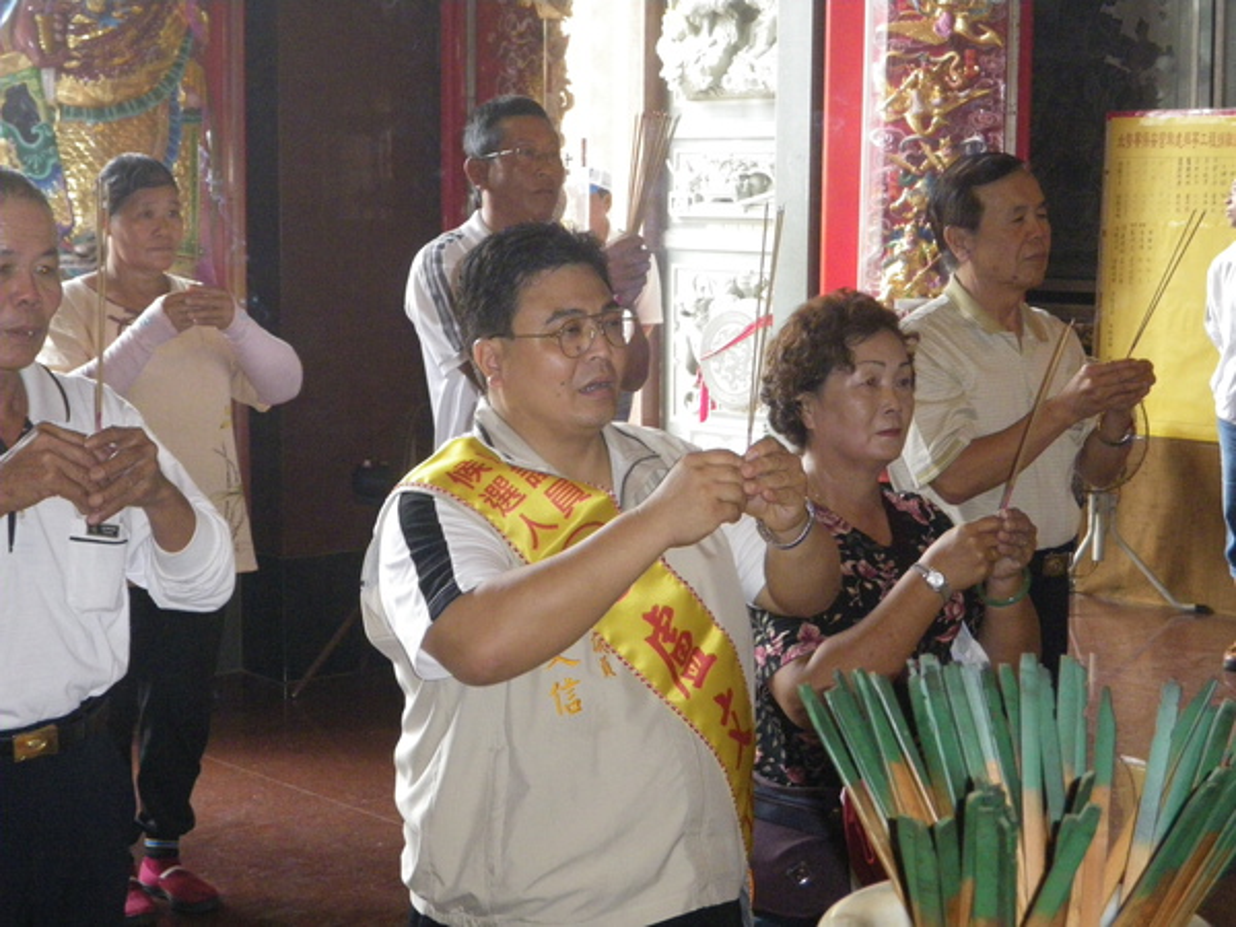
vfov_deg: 22.3
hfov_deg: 29.4
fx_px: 2357
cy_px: 464
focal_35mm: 66
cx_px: 618
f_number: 4.1
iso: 800
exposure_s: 1/80
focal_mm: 11.7
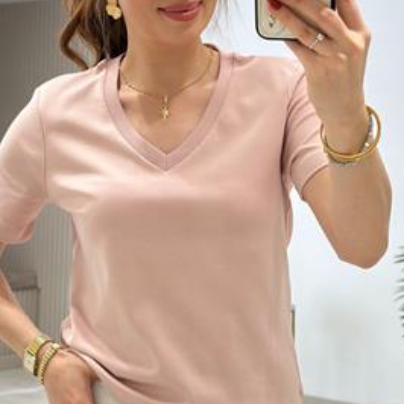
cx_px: 158
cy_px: 207
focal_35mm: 85
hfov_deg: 20.4
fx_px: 1122
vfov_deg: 20.4
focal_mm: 6.86
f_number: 1.78
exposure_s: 1/239
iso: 80
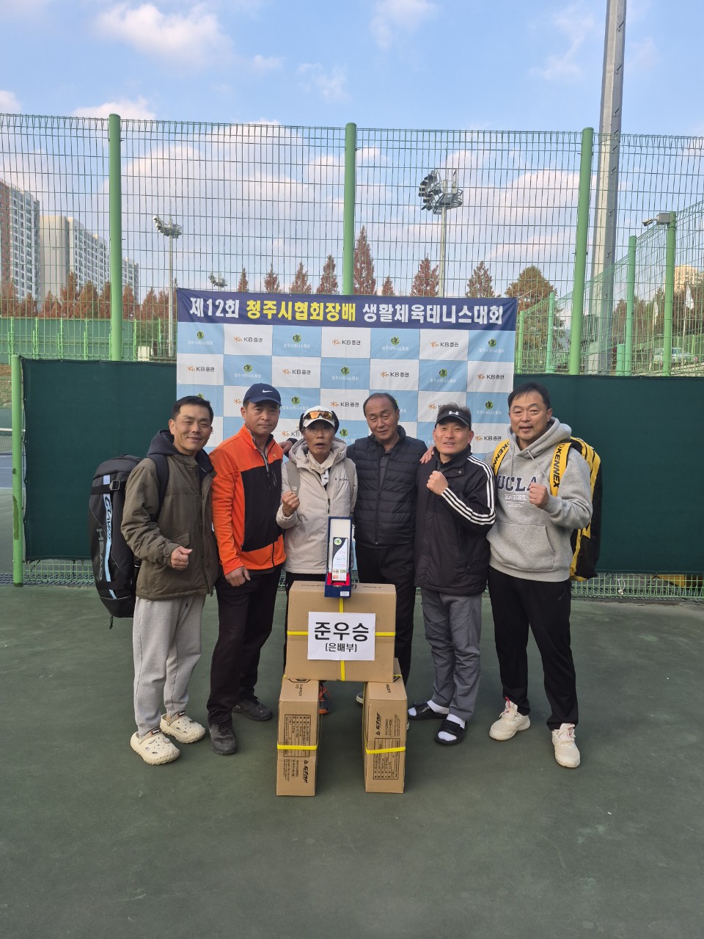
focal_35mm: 23
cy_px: 470
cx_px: 352
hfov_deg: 58.9
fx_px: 624
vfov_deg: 73.9
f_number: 1.8
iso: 80
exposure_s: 1/950
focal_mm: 5.4
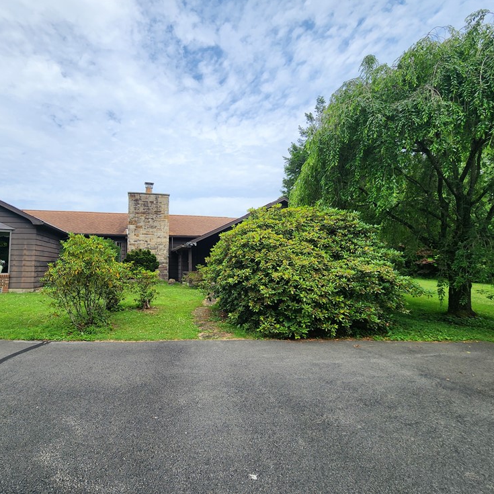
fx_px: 258
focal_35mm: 16
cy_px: 244
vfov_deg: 87.4
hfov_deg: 86.5
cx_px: 202
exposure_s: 1/1493
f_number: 2.2
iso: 50
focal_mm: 2.2
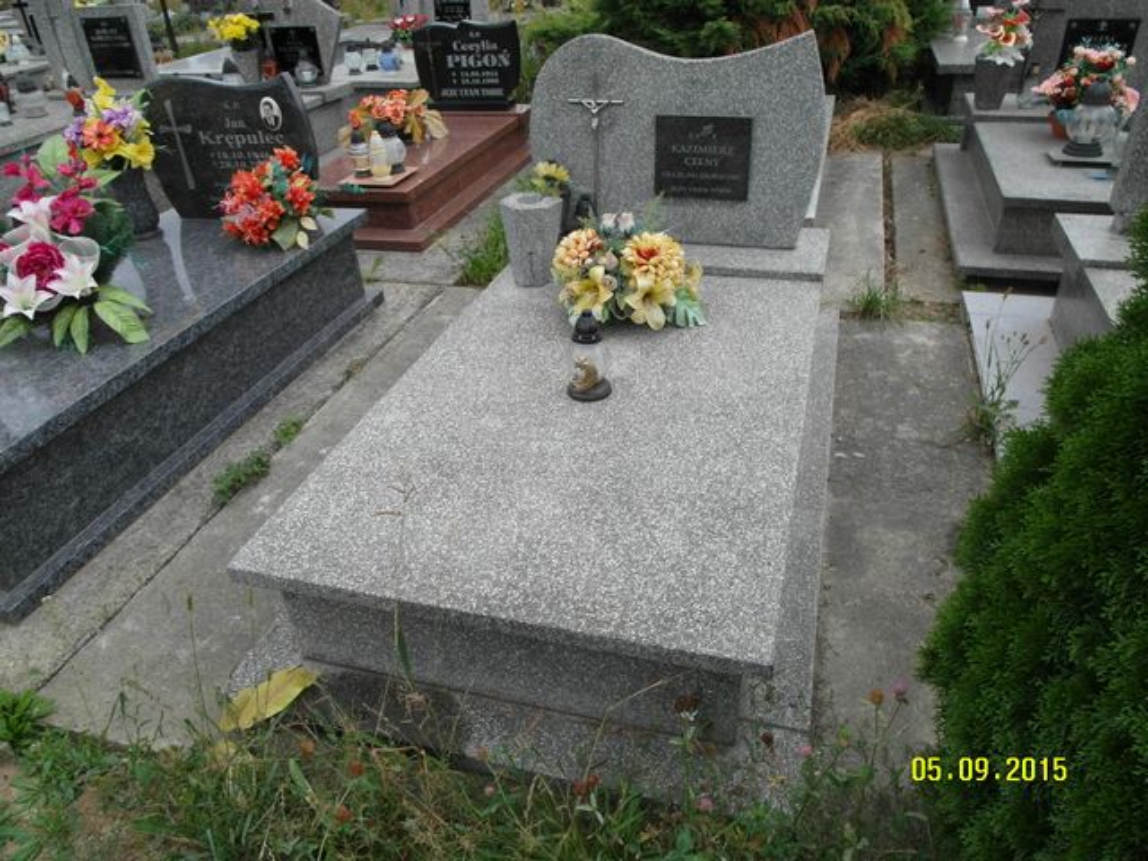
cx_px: 574
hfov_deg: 71.6
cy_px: 430
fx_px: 796
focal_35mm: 24
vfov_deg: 56.8
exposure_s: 1/125
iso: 80
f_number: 3.9
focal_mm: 5.2
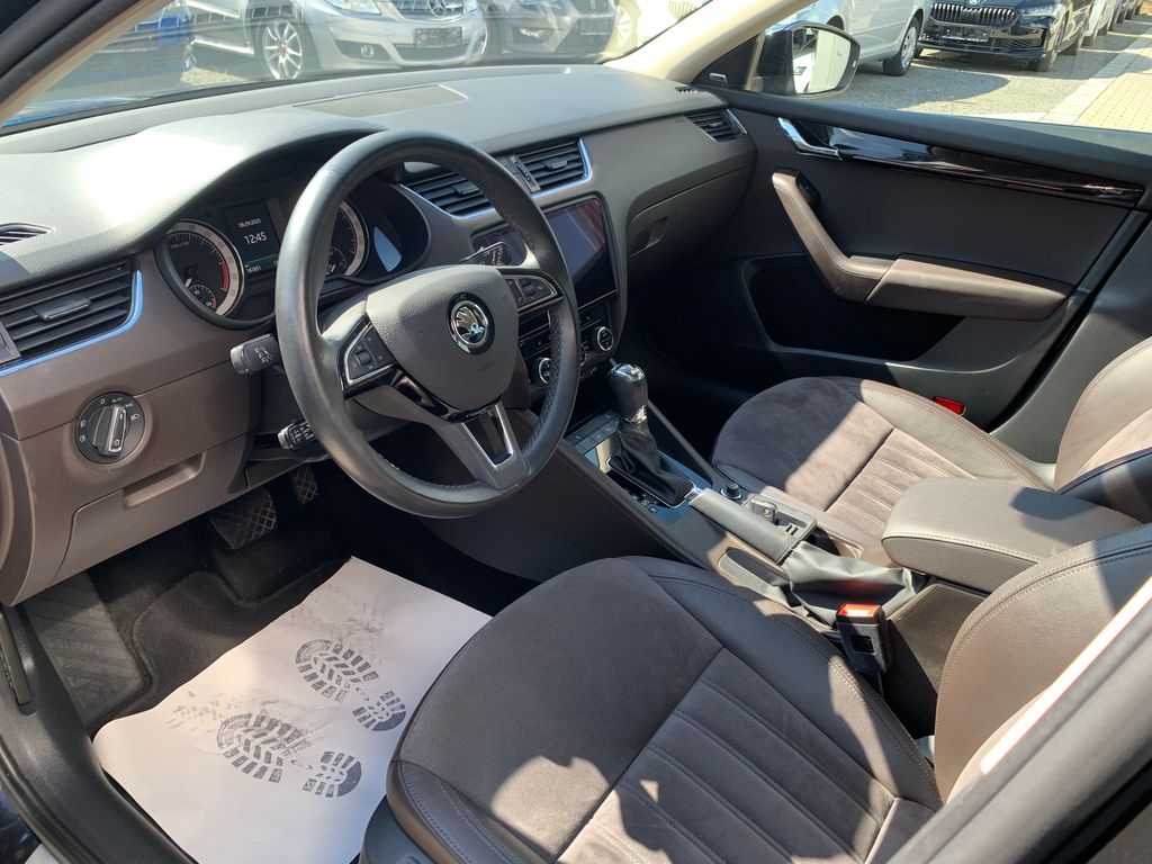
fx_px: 865
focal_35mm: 26
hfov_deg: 67.3
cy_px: 432
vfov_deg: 53.1
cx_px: 576
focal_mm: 4.25
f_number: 1.8
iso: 25
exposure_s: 1/122
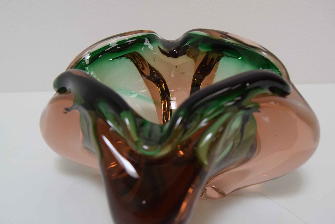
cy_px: 112
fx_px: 419
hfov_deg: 43.6
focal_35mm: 45
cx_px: 168
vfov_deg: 29.9
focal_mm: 30
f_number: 6.3
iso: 1600
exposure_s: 1/160
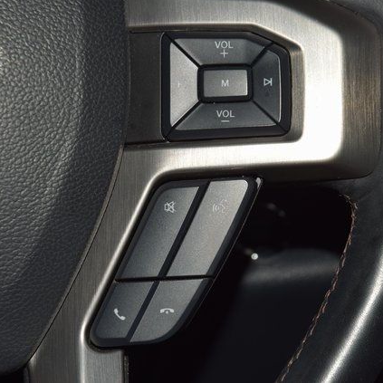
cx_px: 215
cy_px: 191
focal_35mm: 135
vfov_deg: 12.9
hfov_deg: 12.9
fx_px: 1690
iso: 100
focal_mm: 70
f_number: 8
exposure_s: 1/125
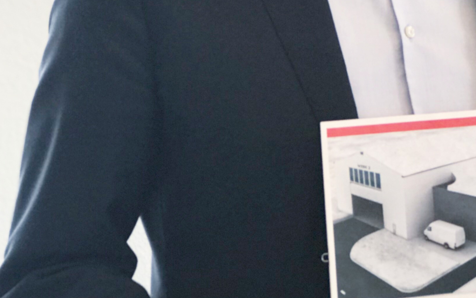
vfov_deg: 8.7
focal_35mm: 150
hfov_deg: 13.6
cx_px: 538
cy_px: -39
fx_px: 1946
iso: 25
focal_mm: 6.6
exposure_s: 1/50
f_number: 2.8
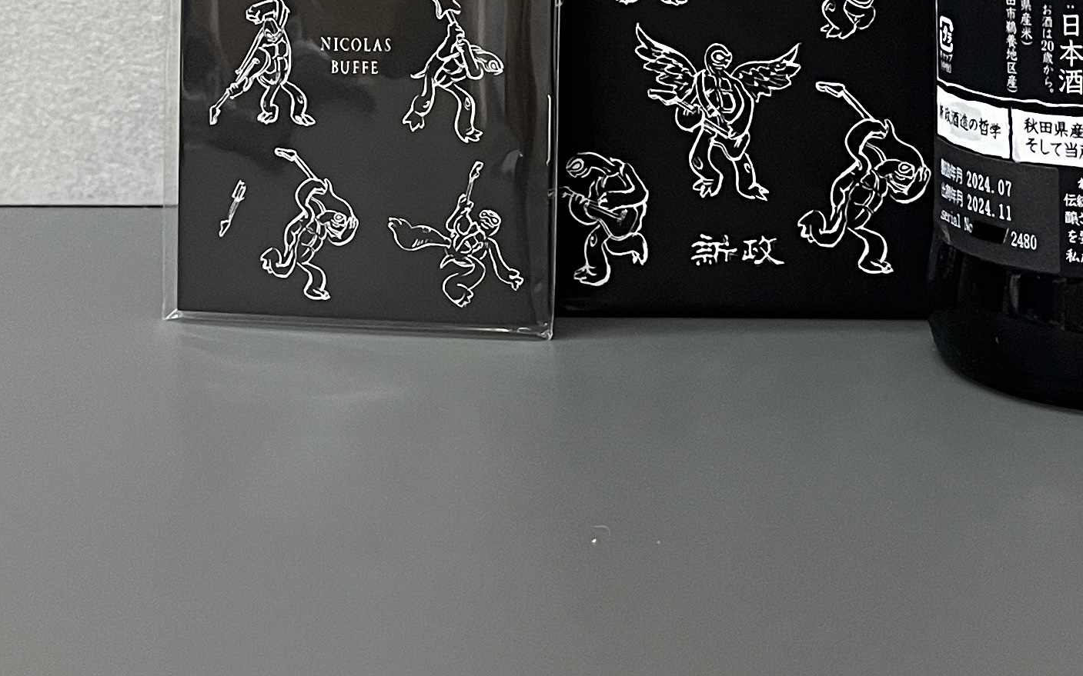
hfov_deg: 25.8
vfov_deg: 15.3
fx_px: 2331
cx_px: 831
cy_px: -314
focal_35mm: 79
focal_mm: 5.1
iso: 250
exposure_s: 1/50
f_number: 1.6
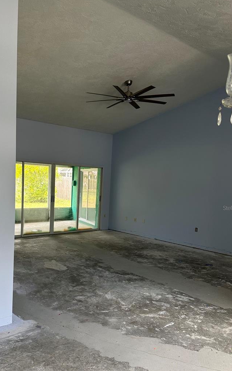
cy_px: 208
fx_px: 304
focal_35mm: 30
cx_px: 85
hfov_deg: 41.5
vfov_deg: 62.7
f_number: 1.78
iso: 160
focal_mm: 6.86
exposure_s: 1/121
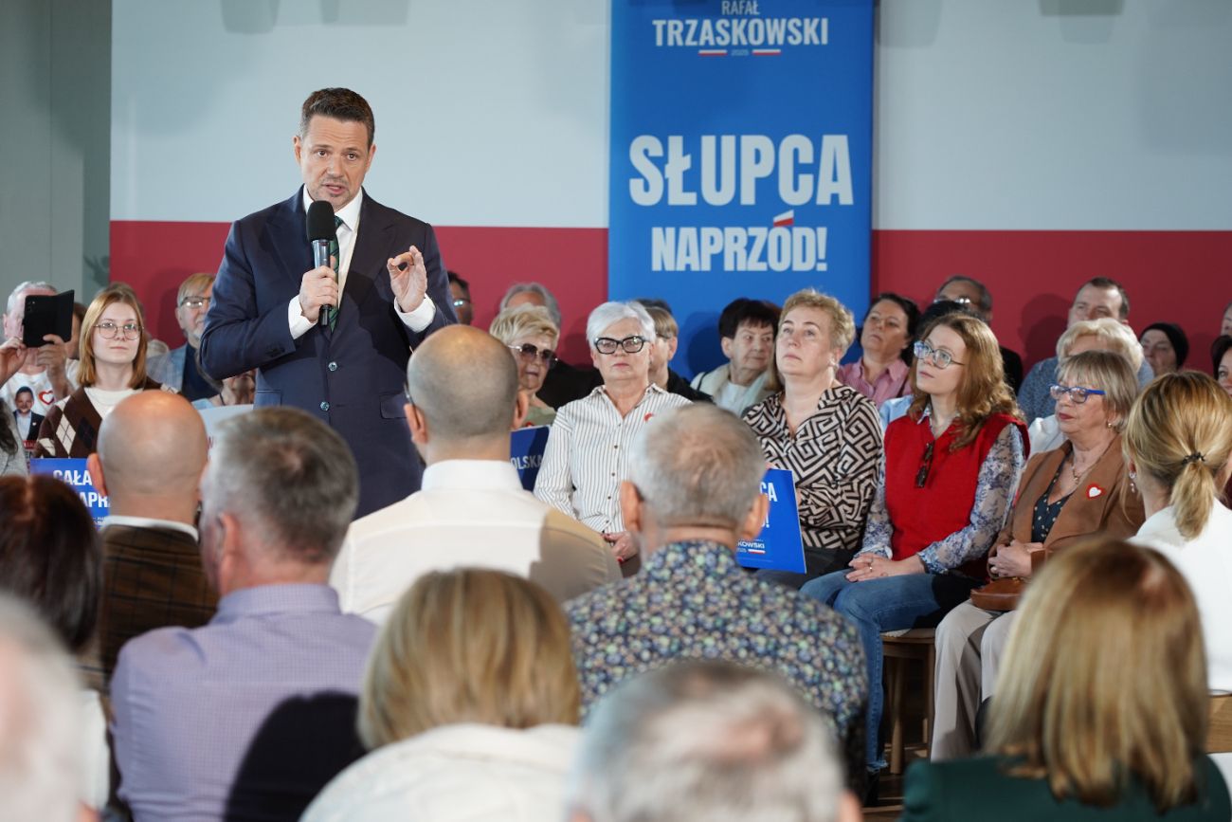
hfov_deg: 19.5
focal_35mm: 105
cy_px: 411
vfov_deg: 13.0
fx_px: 3593
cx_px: 616
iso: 1000
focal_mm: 105
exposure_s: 1/100
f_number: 5.6
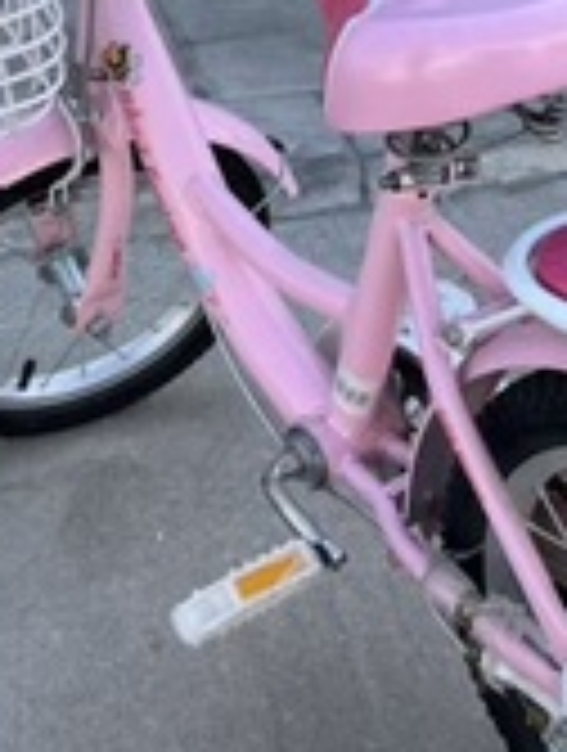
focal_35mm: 71
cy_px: 286
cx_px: 421
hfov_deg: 20.6
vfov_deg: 27.3
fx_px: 1545
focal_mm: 5.1
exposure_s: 1/1075
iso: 50
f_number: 1.6
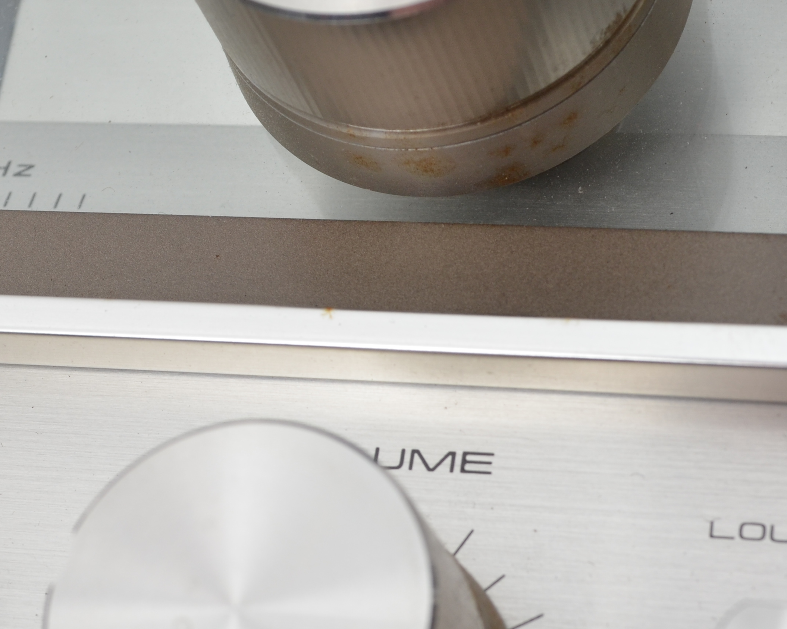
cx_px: 441
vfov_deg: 14.6
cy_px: 496
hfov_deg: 18.3
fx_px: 2446
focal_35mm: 105
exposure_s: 1/125
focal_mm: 32
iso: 250
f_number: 8
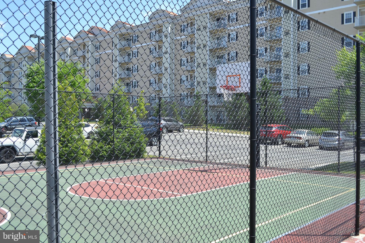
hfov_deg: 53.1
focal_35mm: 36
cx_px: 182
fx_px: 365
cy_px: 122
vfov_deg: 36.9
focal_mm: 24
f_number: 7.1
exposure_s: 1/160
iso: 100
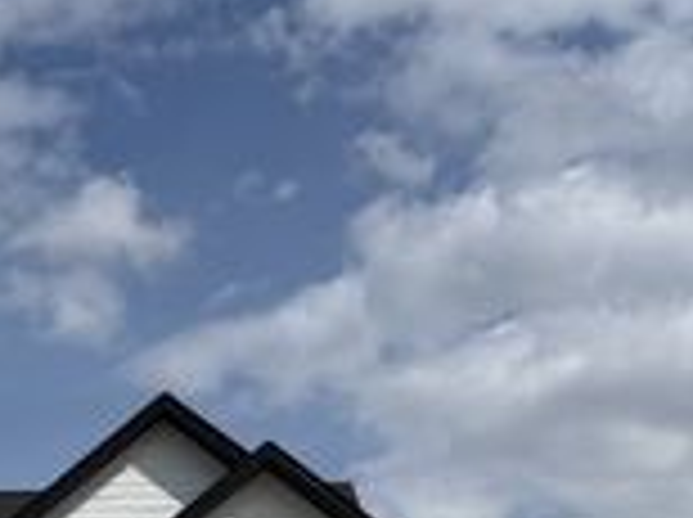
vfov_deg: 17.2
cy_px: 745
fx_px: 1559
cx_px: -189
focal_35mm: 78
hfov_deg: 22.6
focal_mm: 6.76
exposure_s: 1/11905
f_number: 1.78
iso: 80
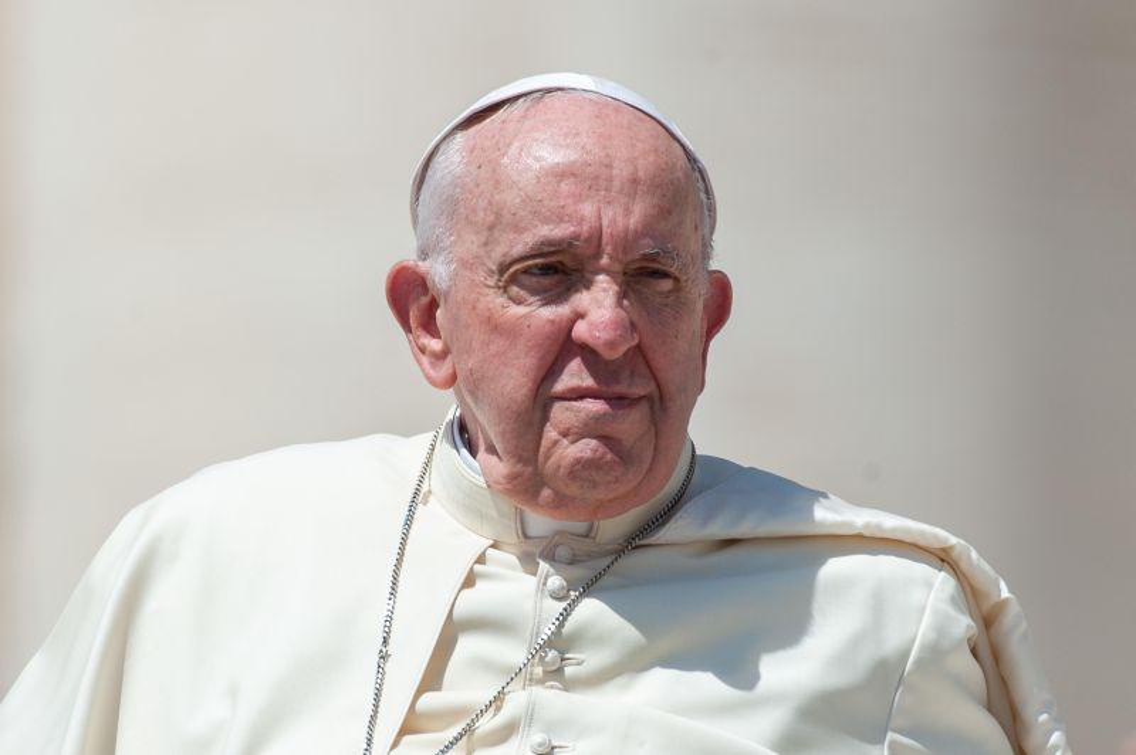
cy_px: 378
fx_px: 15764
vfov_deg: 2.7
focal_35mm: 500
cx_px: 568
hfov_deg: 4.1
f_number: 8
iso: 200
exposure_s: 1/1000
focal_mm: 500
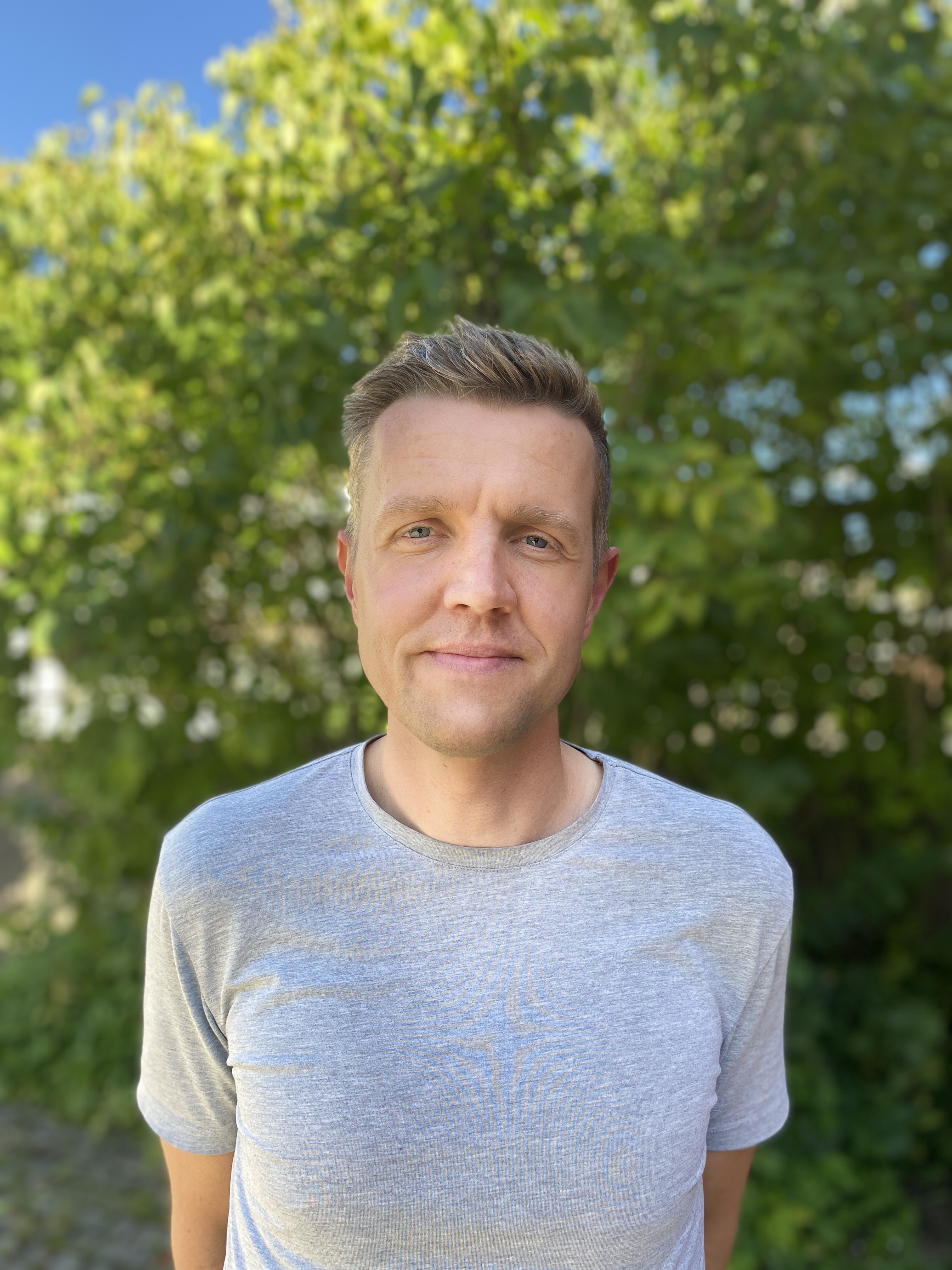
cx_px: 476
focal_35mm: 26
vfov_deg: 67.3
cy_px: 635
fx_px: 953
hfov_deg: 53.1
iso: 32
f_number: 1.8
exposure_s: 1/275
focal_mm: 4.25
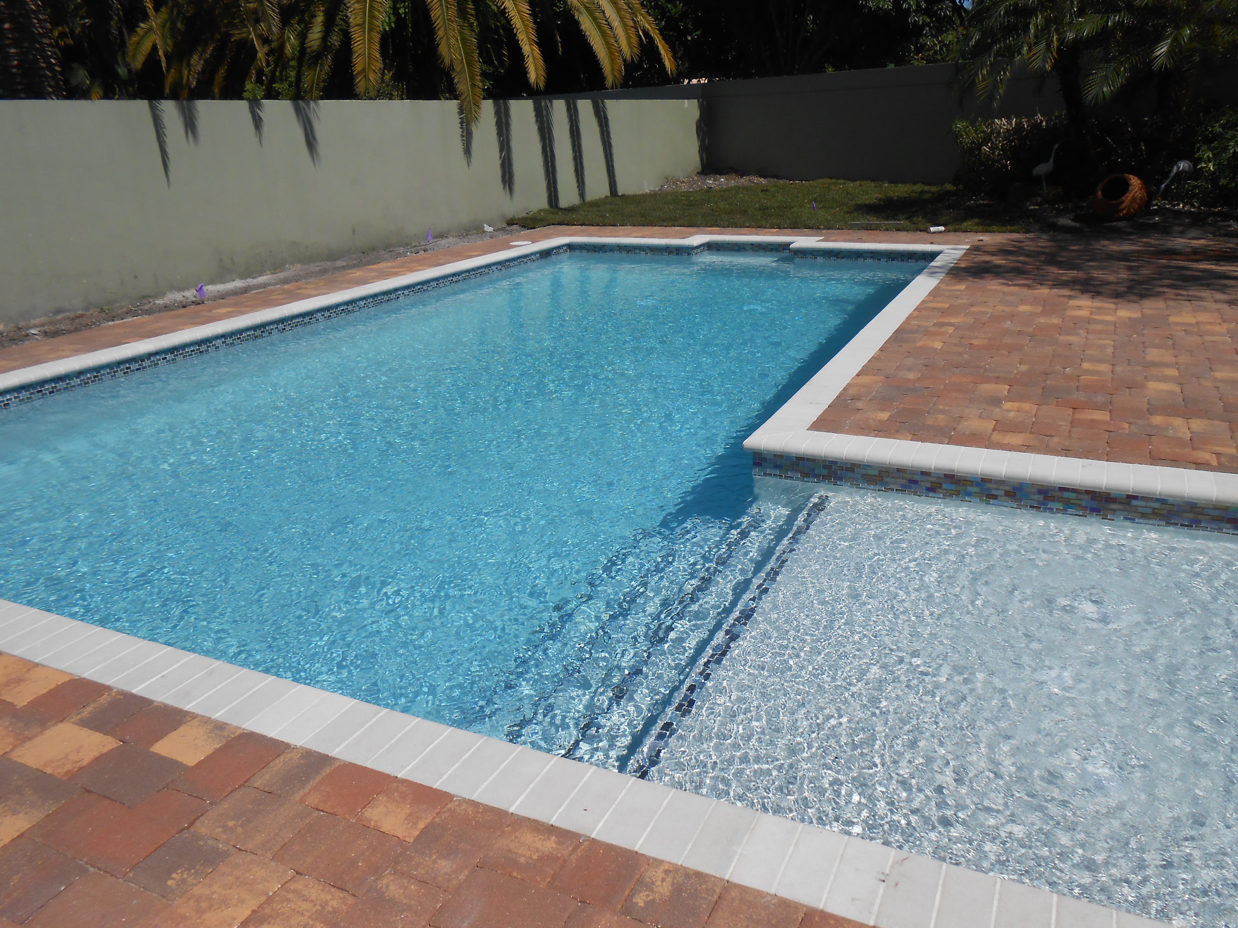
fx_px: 930
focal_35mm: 26
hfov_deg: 67.3
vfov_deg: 53.1
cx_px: 619
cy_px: 464
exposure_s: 1/250
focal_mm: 4.6
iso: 100
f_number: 11.5
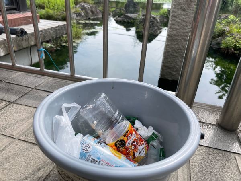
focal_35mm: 26
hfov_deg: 67.3
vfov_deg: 53.1
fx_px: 181
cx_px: 120
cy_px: 90
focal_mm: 4.2
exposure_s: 1/1490
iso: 32
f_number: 1.6
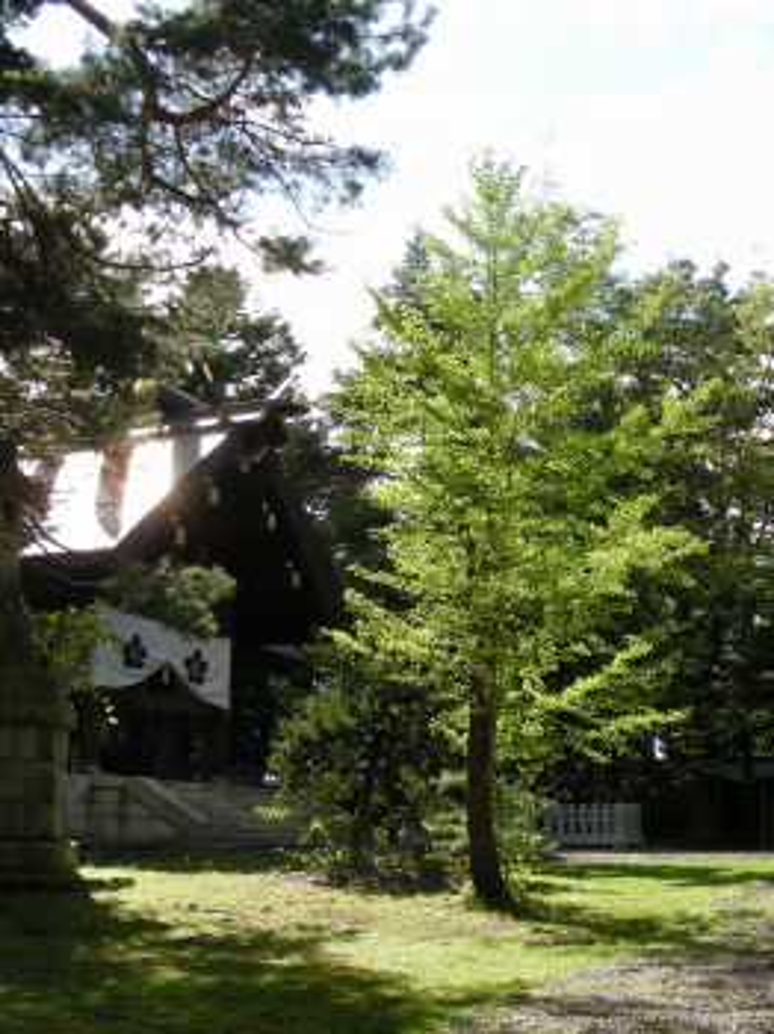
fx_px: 1313
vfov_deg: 43.0
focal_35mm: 44
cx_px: 387
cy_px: 517
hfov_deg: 32.8
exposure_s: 1/128
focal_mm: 7.4
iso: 50
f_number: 4
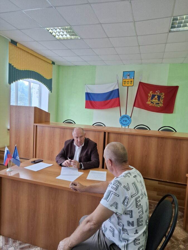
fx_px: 167
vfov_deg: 73.9
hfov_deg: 58.9
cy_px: 125
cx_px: 94
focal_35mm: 23
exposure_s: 1/100
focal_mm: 5.54
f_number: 1.8
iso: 100
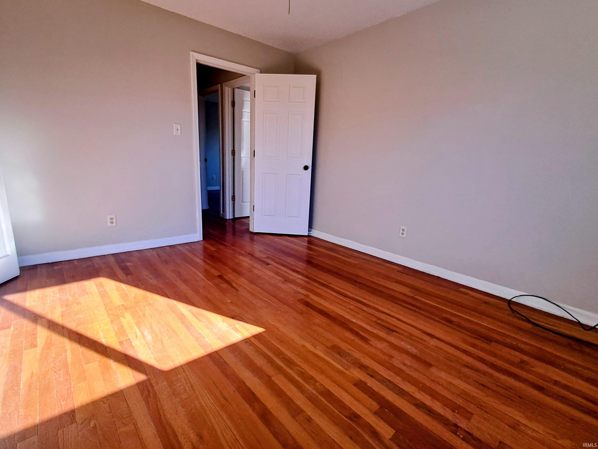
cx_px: 299
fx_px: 276
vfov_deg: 78.1
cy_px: 224
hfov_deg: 94.5
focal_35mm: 16
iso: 40
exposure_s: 1/100
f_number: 2.2
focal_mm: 1.64
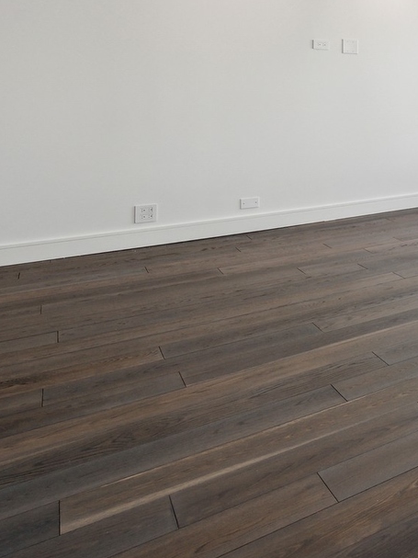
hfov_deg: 26.6
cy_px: 94
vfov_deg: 47.8
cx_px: 647
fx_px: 580
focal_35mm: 36
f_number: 8
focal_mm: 14
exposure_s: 1/80
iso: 400
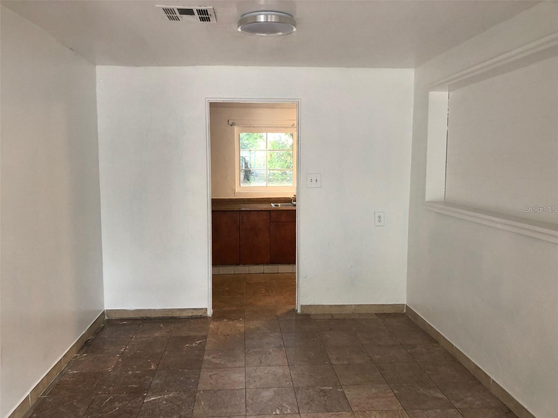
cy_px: 209
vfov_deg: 49.7
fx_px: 451
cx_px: 279
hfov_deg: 63.4
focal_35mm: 28
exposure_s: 1/15
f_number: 1.8
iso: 40
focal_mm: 3.99
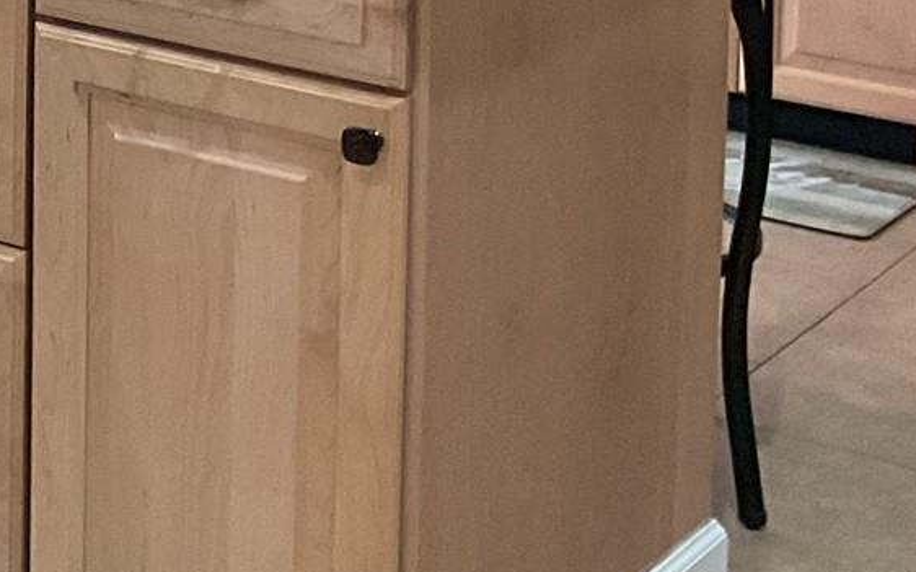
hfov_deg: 16.8
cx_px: -478
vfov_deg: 10.9
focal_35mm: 112
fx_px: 2795
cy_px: -447
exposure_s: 1/60
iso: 125
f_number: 1.8
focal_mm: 3
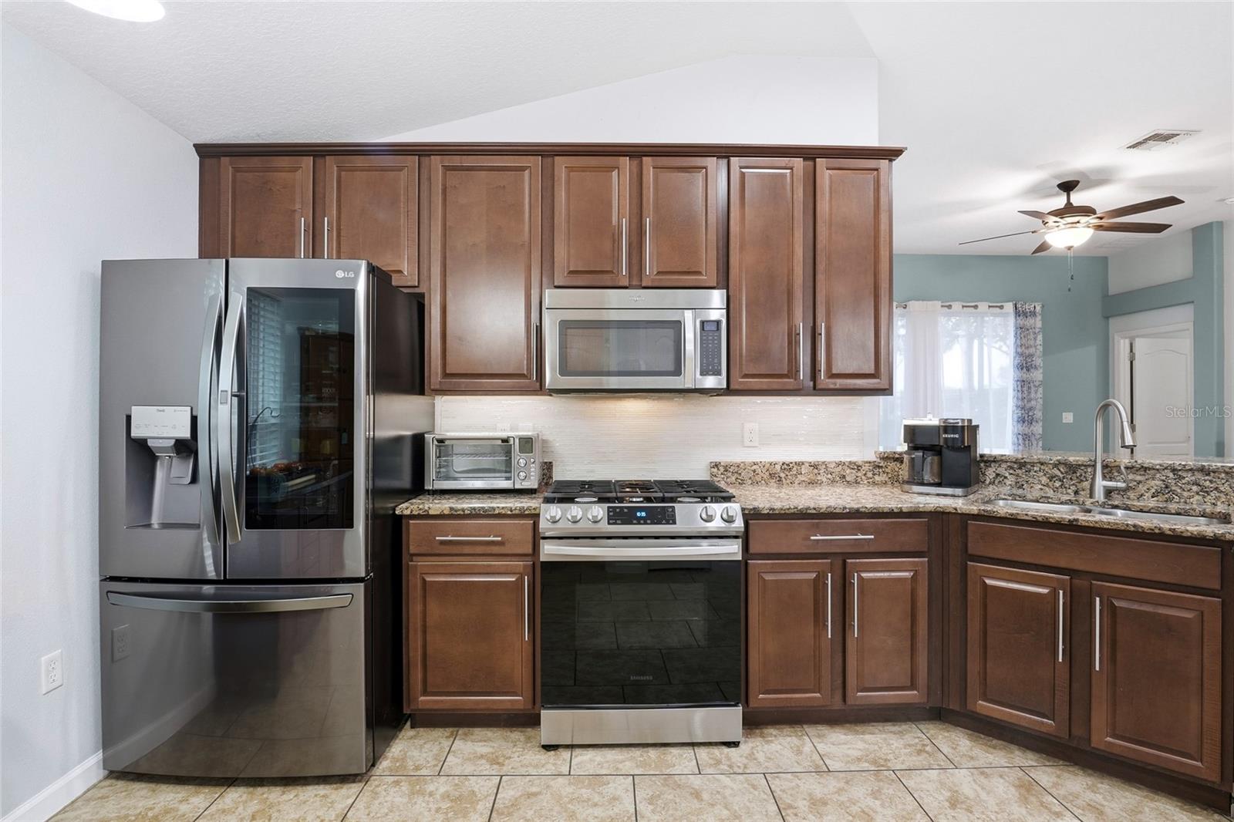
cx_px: 617
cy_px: 411
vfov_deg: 72.0
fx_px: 565
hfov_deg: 95.0
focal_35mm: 16
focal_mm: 11
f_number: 8
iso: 400
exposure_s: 1/60
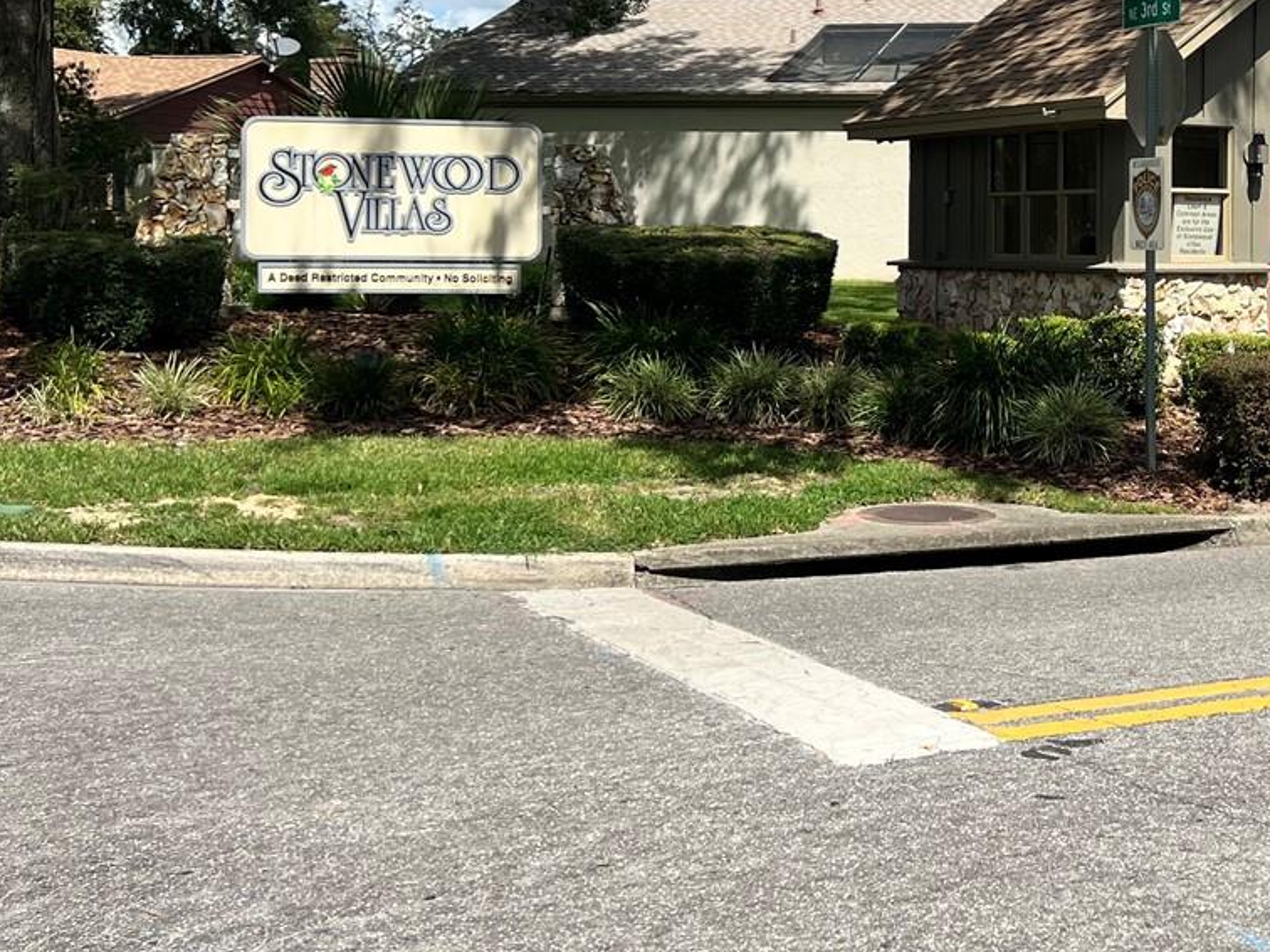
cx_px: 1095
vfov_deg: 26.2
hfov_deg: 33.4
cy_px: 225
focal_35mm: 55
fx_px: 2018
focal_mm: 5.7
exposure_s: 1/5882
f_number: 1.5
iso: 50
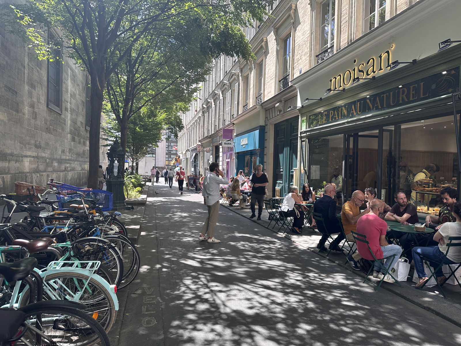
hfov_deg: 71.6
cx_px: 230
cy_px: 173
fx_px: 320
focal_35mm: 24
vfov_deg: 56.8
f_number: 1.78
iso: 80
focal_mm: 6.86
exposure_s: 1/594
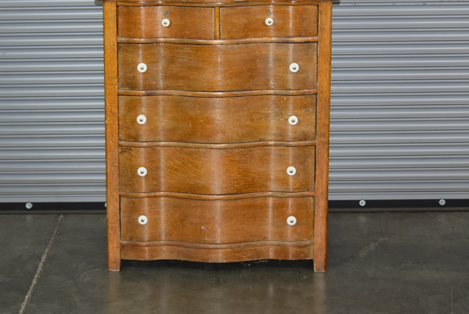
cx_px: 216
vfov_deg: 14.1
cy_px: 116
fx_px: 1265
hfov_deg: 21.0
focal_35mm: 97
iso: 900
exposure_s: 1/60
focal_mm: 46
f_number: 5
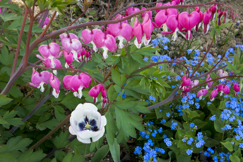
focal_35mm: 54
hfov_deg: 36.9
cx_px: 122
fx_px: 364
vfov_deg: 25.1
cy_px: 81
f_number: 18
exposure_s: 1/60
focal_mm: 36
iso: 400
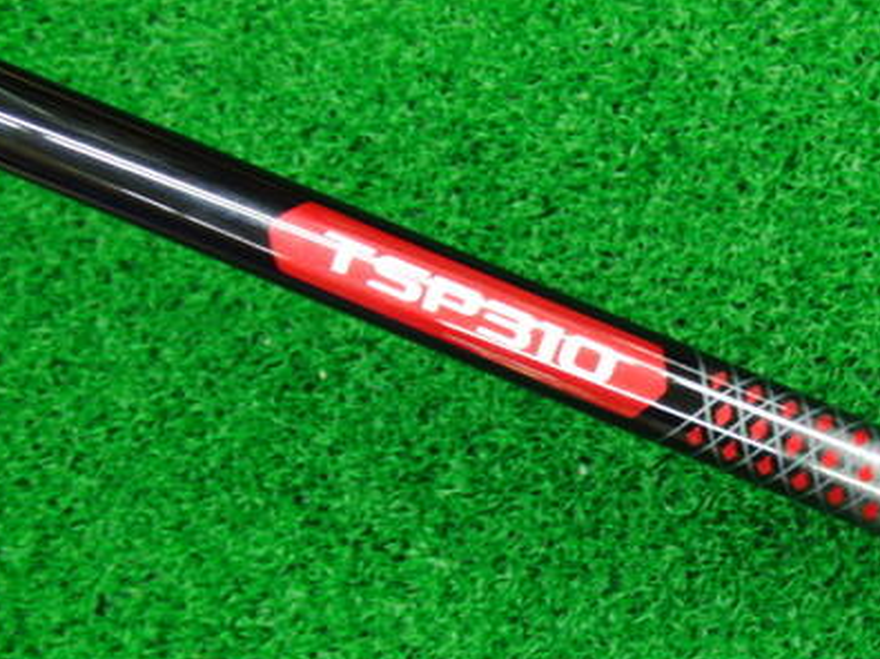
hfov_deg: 31.5
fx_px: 1525
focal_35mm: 60
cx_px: 684
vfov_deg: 24.2
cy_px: 456
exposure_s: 1/25
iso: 400
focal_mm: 6.42
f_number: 3.6
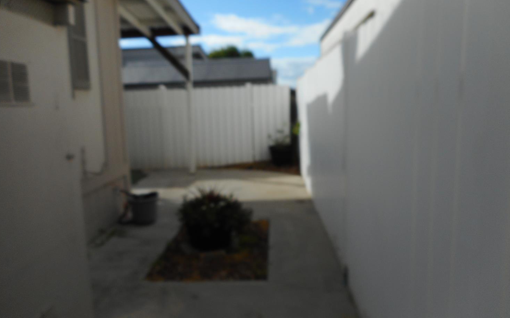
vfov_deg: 46.0
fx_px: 375
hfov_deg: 68.4
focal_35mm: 27
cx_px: 255
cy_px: 148
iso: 80
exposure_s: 1/1000
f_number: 3.7
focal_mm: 4.5
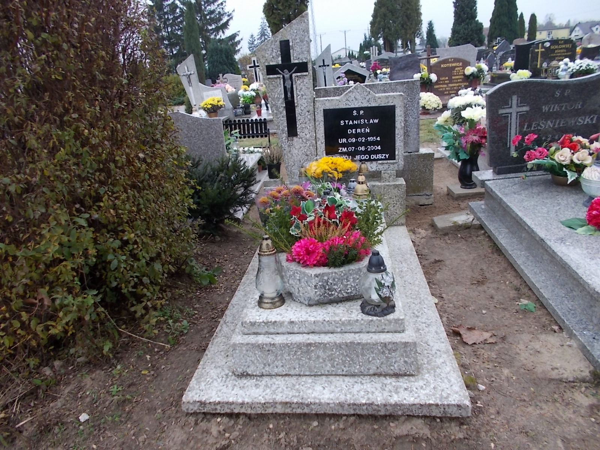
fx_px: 451
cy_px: 225
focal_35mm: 26
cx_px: 300
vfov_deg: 53.1
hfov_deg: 67.3
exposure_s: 1/50
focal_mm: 4.6
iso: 80
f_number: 3.2
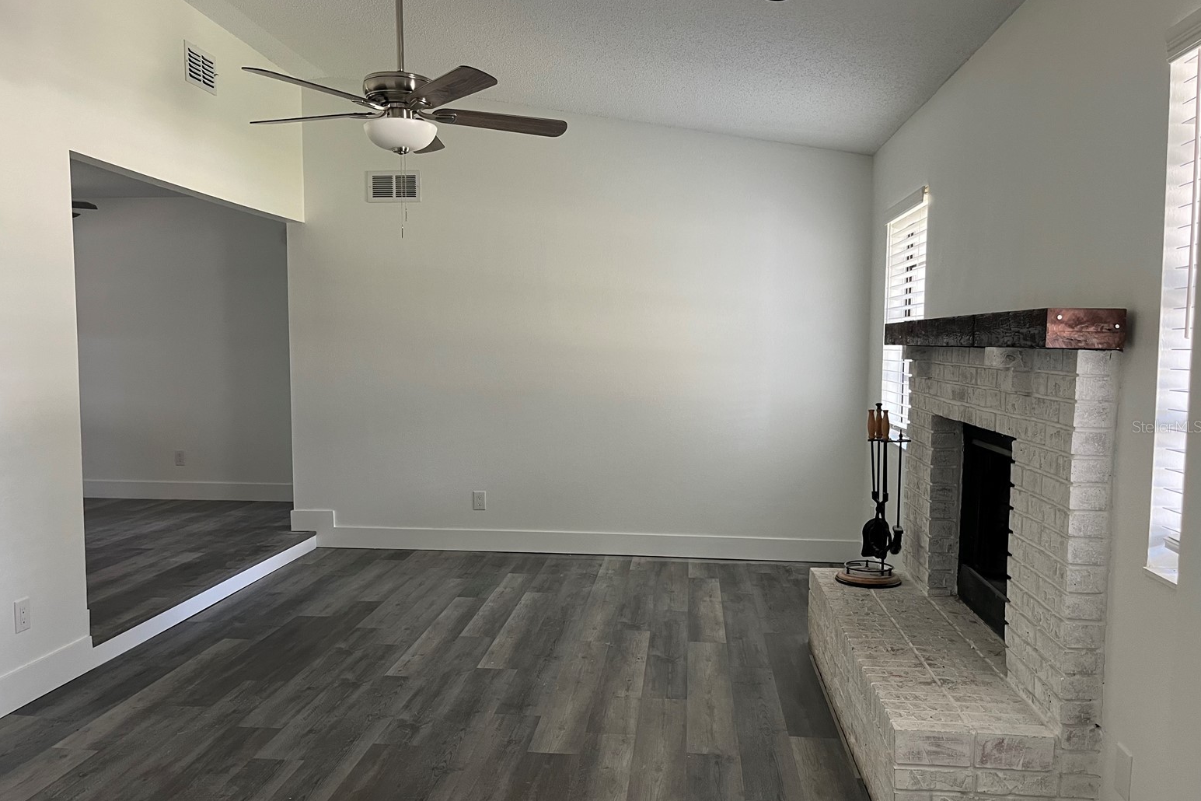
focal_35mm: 28
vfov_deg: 46.4
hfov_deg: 65.5
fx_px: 934
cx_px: 584
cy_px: 426
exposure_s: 1/75
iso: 125
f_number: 1.6
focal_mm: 5.1
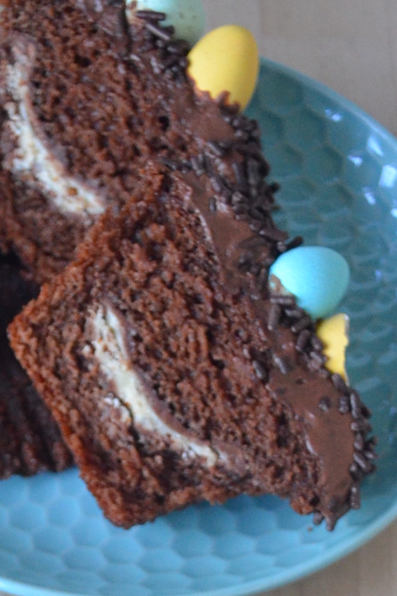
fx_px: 2001
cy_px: 875
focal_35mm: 121
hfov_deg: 11.3
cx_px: 36
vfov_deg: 15.7
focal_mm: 24
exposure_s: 1/10
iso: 1600
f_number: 4
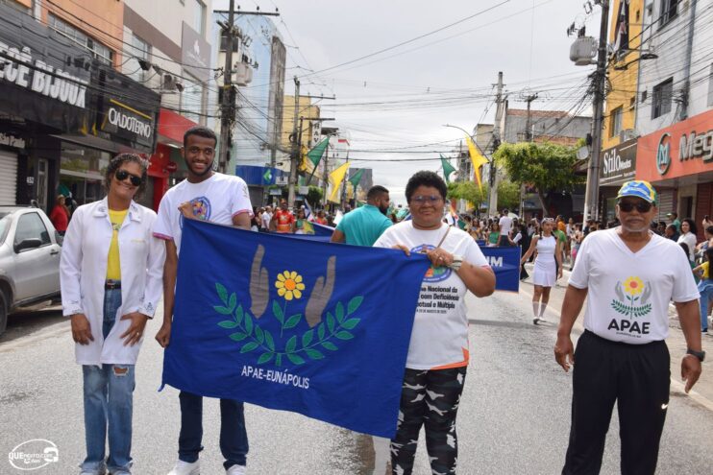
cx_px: 356
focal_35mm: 39
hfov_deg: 49.5
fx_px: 773
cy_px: 238
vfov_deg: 34.2
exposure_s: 1/200
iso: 100
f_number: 9
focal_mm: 26
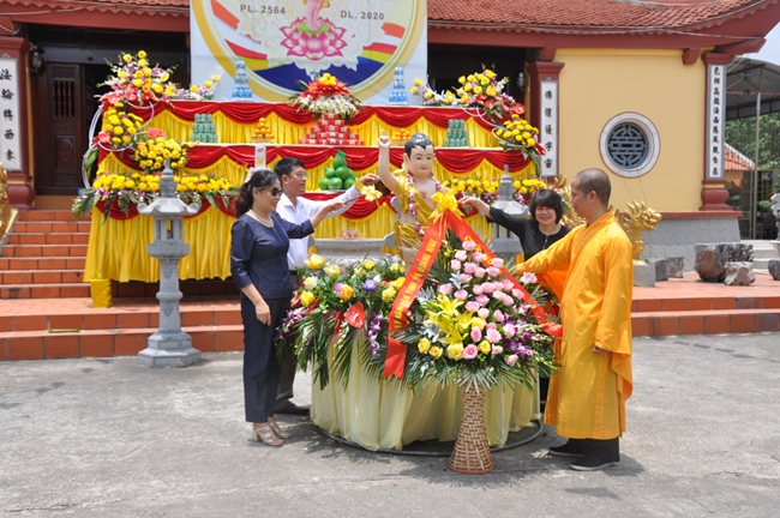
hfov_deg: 49.6
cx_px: 390
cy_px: 259
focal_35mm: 39
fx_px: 844
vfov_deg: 34.1
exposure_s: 1/320
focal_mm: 26
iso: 200
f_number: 9
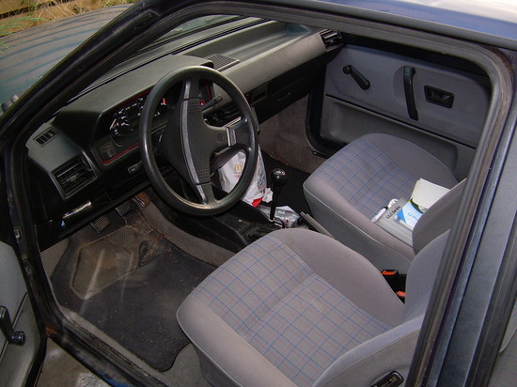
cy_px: 194
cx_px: 258
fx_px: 567
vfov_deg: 37.7
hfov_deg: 49.0
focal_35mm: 38
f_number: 2.8
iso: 50
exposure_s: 1/60
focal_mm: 6.3
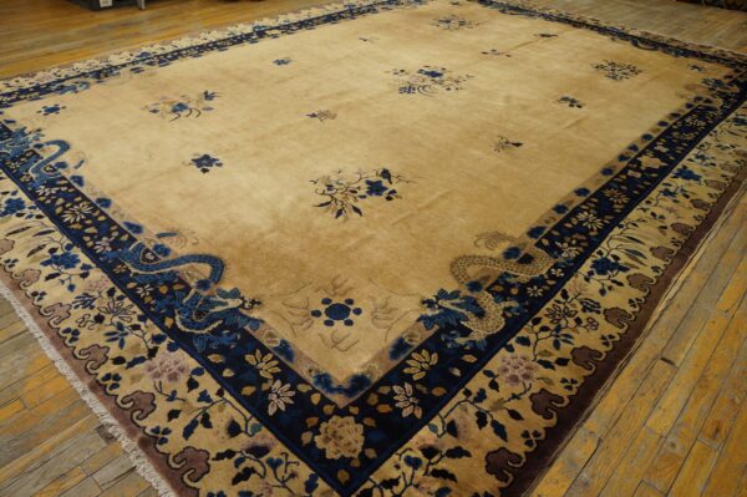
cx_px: 374
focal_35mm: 27
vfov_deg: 47.9
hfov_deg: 67.4
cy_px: 248
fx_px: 560
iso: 640
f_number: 4
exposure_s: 1/60
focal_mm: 18
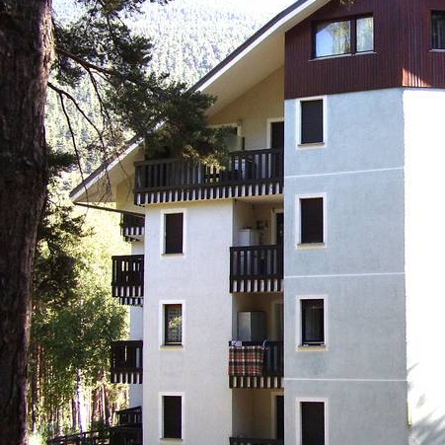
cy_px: 205
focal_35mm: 47
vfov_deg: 36.0
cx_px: 388
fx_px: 684
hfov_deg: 34.4
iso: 71
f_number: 2.9
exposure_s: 1/297
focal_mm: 5.8
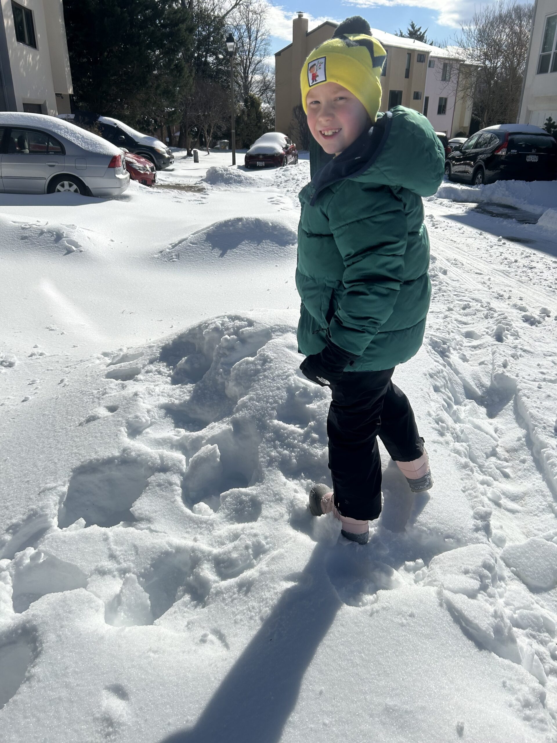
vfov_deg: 67.3
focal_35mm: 26
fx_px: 558
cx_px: 278
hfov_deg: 53.1
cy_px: 372
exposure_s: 1/14286
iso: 50
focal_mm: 5.7
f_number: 1.5
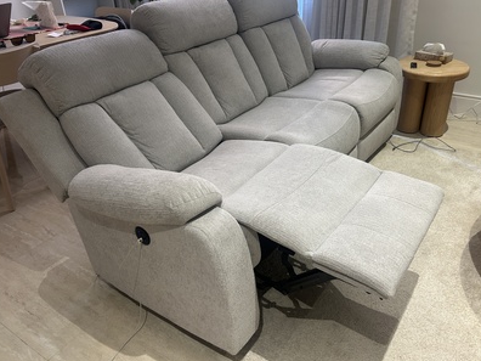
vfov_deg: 46.8
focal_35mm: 30
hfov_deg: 59.9
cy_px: 167
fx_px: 417
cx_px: 250
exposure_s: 1/60
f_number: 1.5
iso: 160
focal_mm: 5.7
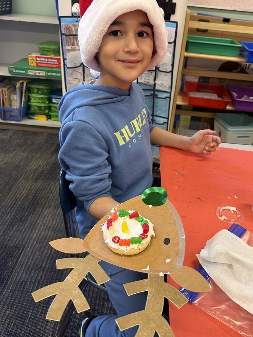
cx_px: 139
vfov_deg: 61.4
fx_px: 282
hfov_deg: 48.2
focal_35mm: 29
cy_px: 145
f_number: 1.78
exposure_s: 1/75
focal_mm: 6.76
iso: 200
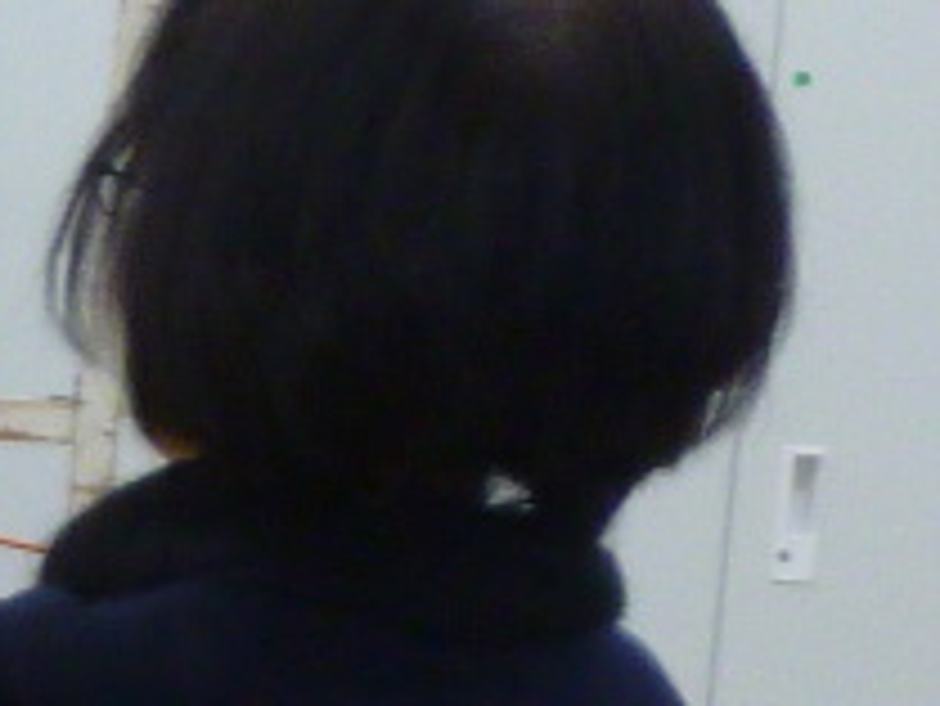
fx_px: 6032
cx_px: -2366
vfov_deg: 6.6
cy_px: 1066
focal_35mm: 222
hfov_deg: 7.3
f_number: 3
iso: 160
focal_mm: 5.2
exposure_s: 1/30
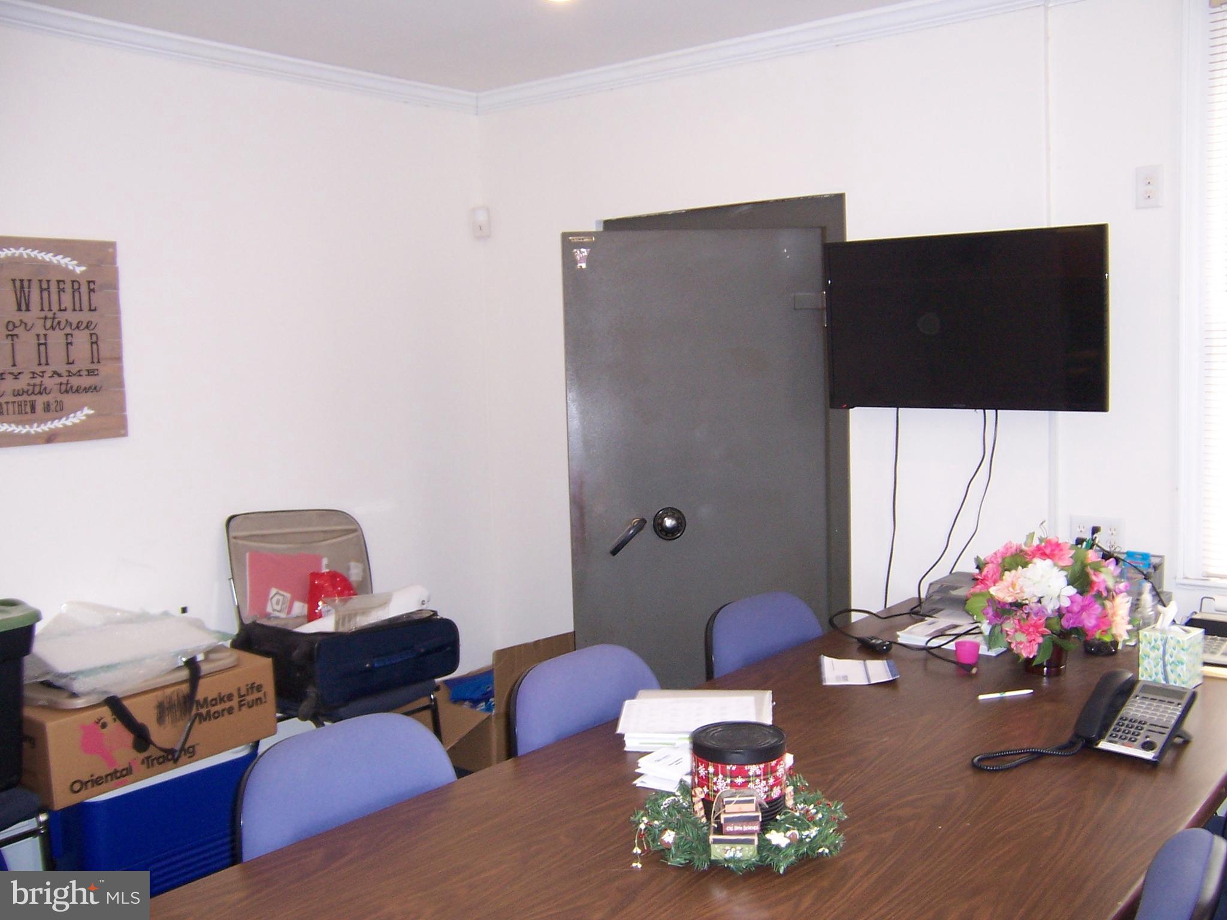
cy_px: 460
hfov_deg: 55.4
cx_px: 614
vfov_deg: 42.9
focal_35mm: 33
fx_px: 1170
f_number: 2.8
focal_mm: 5.5
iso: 140
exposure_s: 1/60
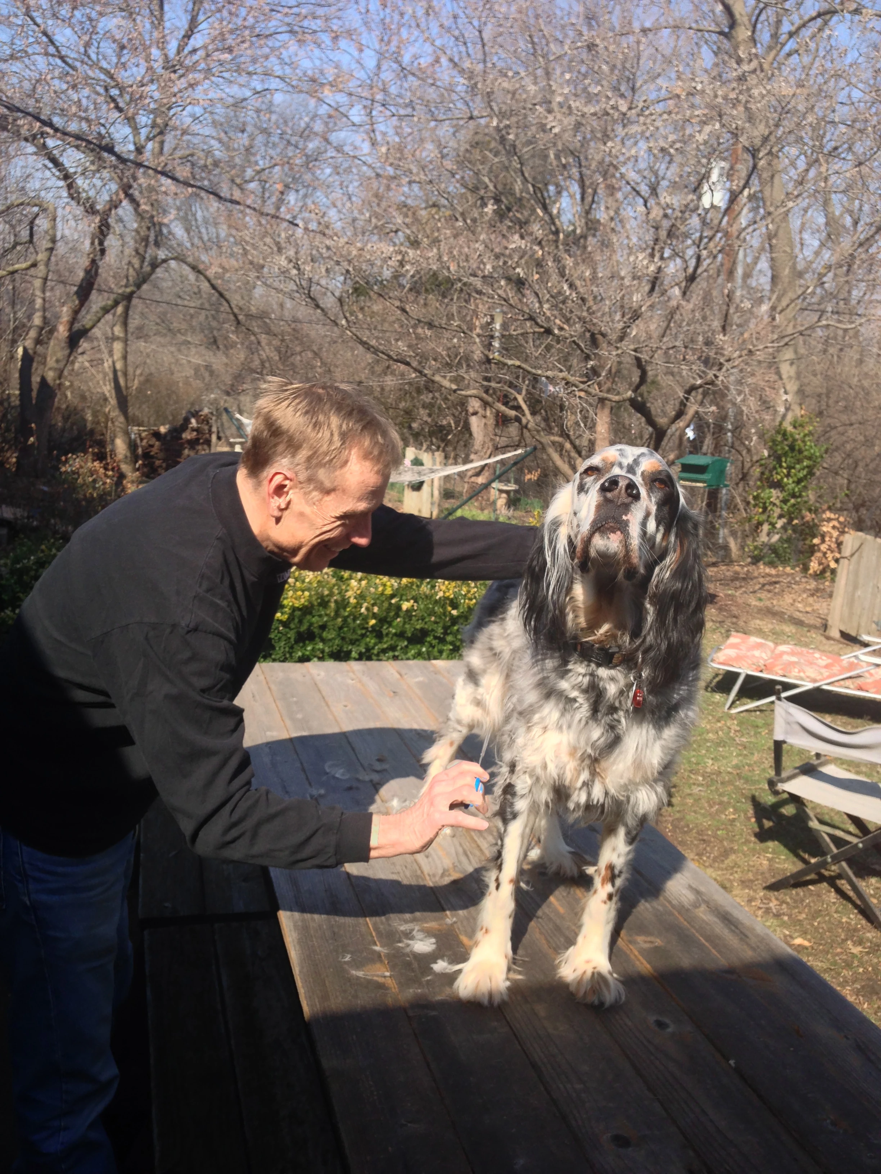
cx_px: 440
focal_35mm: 33
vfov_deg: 55.4
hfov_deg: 42.9
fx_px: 1120
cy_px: 587
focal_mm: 4.13
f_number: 2.4
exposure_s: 1/786
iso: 50
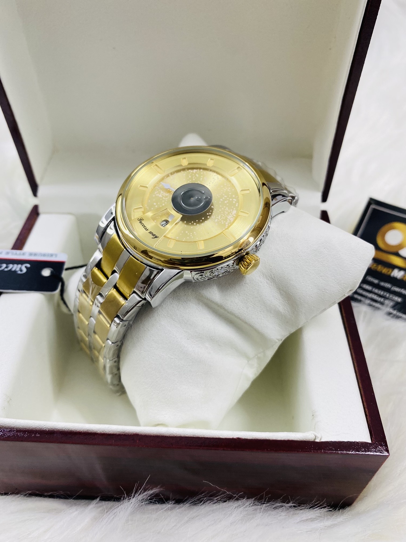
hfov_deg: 53.1
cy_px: 271
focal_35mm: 26
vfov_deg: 67.3
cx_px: 203
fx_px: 407
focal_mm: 4.25
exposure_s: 1/100
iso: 100
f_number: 1.8
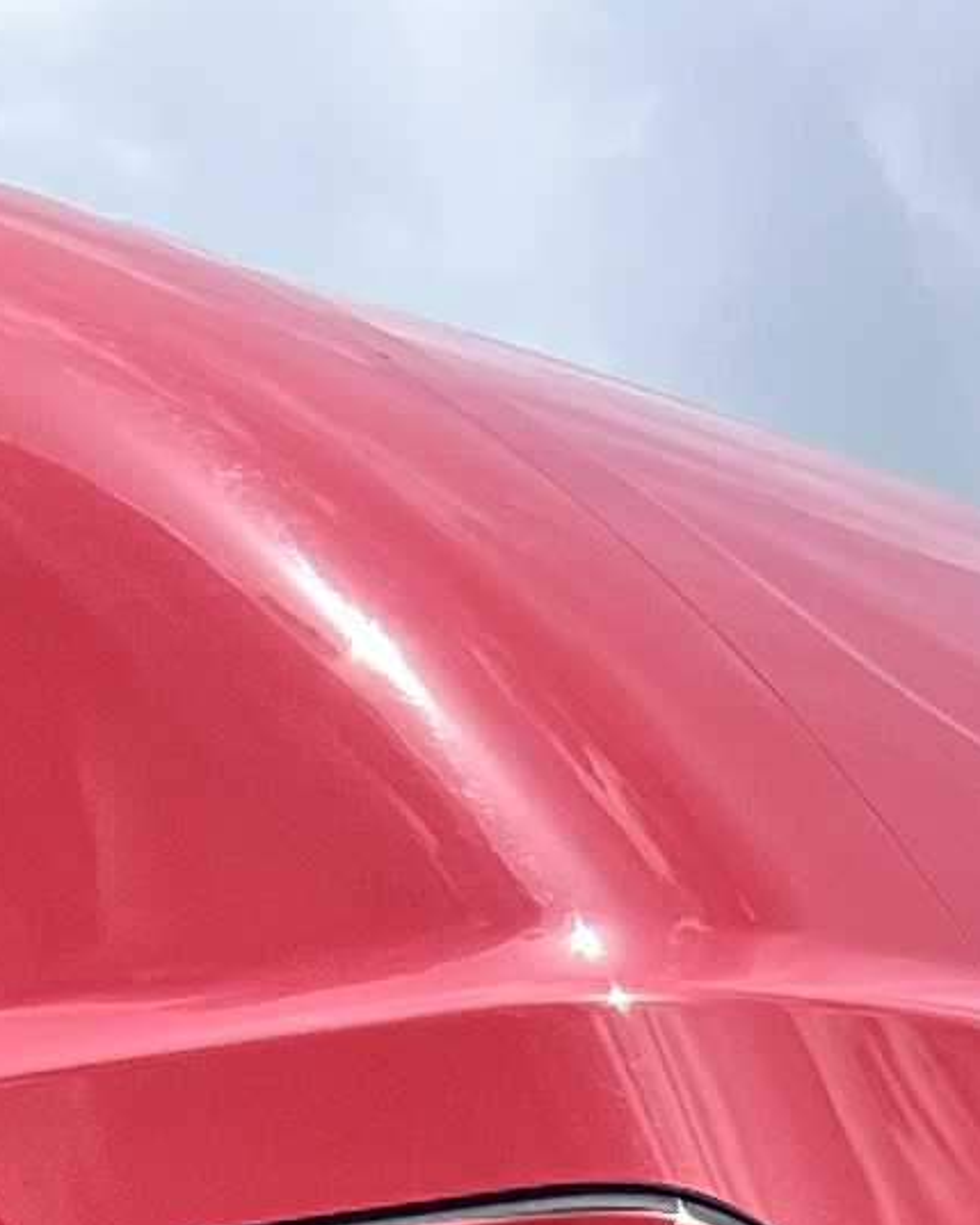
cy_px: 3339
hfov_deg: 8.0
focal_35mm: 191
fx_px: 6923
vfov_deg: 8.8
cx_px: 1339
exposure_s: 1/2695
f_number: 1.5
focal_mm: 5.7
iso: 50
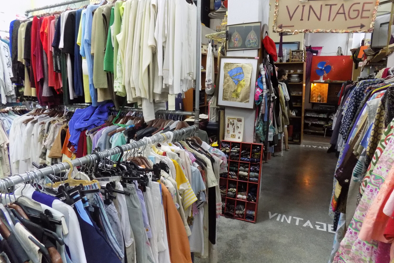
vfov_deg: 53.1
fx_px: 263
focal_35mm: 24
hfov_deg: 73.7
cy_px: 126
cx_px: 197
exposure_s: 1/13
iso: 400
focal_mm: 4
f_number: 3.1
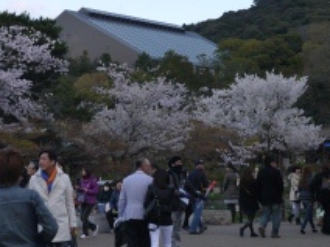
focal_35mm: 93
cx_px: -11
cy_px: 75
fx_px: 887
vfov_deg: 15.8
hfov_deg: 20.3
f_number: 7.1
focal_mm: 22
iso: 160
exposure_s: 1/200
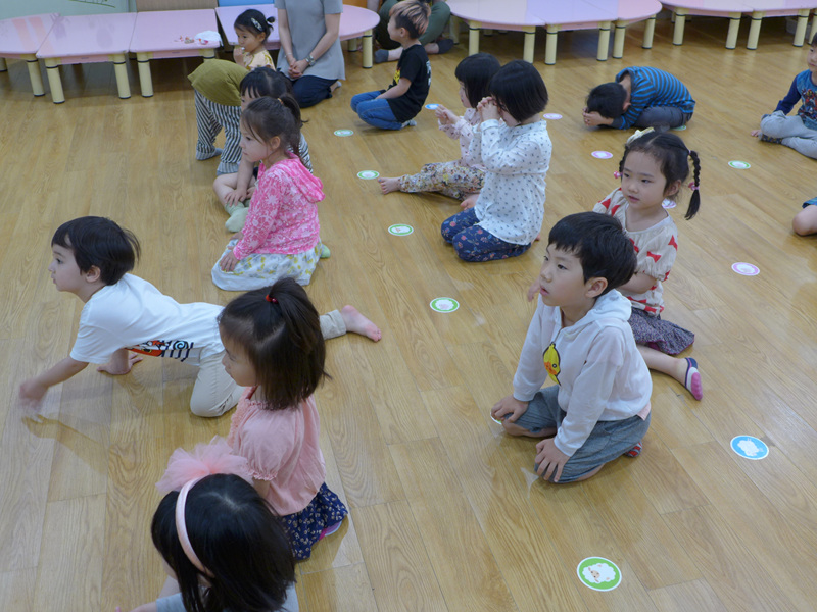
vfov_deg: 38.7
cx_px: 408
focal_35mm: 37
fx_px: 873
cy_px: 306
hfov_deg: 50.1
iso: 100
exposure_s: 1/80
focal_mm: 7.3
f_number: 1.7
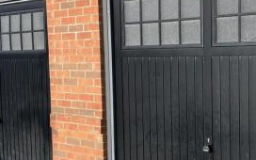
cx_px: 208
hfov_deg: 33.4
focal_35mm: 59
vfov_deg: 22.0
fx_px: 412
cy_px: 89
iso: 32
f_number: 1.6
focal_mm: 4.2
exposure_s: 1/2132
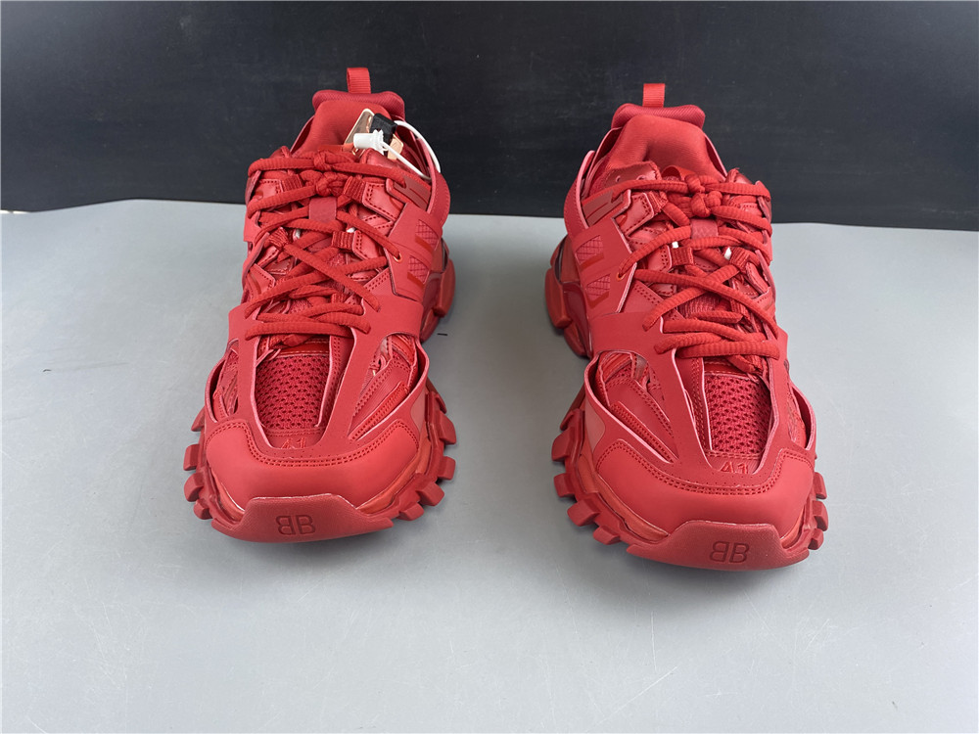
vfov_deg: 53.1
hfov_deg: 67.3
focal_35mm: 26
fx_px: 735
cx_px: 490
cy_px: 367
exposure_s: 1/100
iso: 125
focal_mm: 4.25
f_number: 1.8
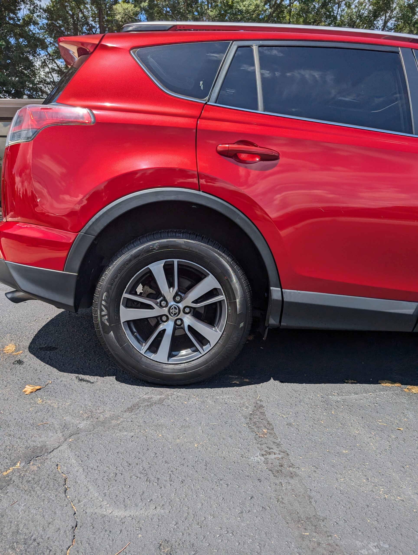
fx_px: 385
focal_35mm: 24
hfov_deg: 56.9
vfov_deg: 71.5
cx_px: 209
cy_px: 278
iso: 19
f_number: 1.68
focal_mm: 6.9
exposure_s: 1/1869
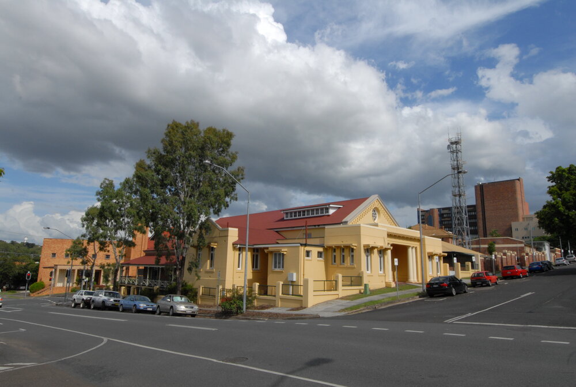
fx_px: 337
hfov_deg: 81.1
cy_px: 194
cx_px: 288
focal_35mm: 21
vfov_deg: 59.7
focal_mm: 14
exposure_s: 1/250
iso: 400
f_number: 22
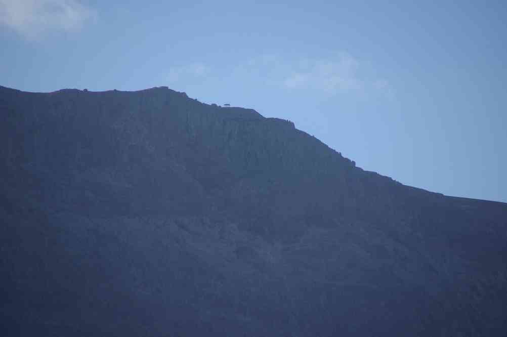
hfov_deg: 5.5
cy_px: 168
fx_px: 5276
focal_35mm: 375
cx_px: 254
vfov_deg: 3.7
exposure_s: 1/350
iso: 100
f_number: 6.7
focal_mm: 250
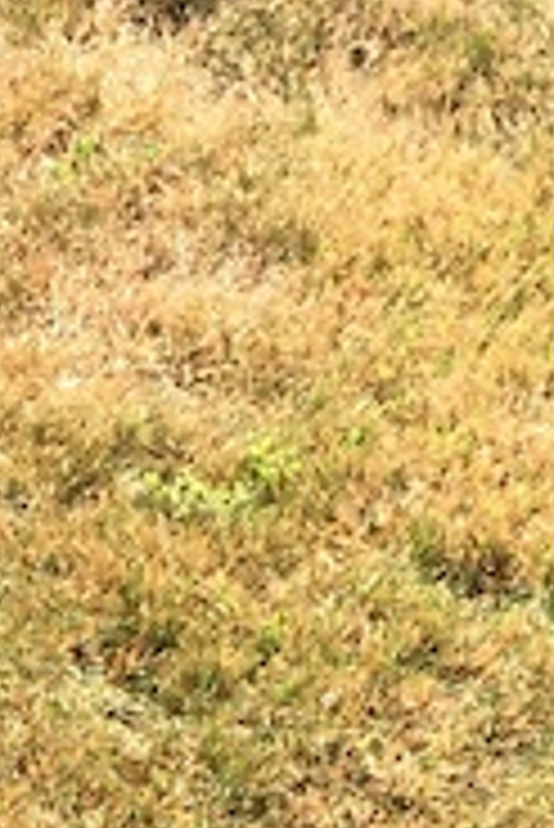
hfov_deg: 10.4
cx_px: 86
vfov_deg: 14.2
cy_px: 1395
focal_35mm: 131
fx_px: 3018
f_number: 2.2
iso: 32
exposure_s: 1/314
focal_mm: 4.15
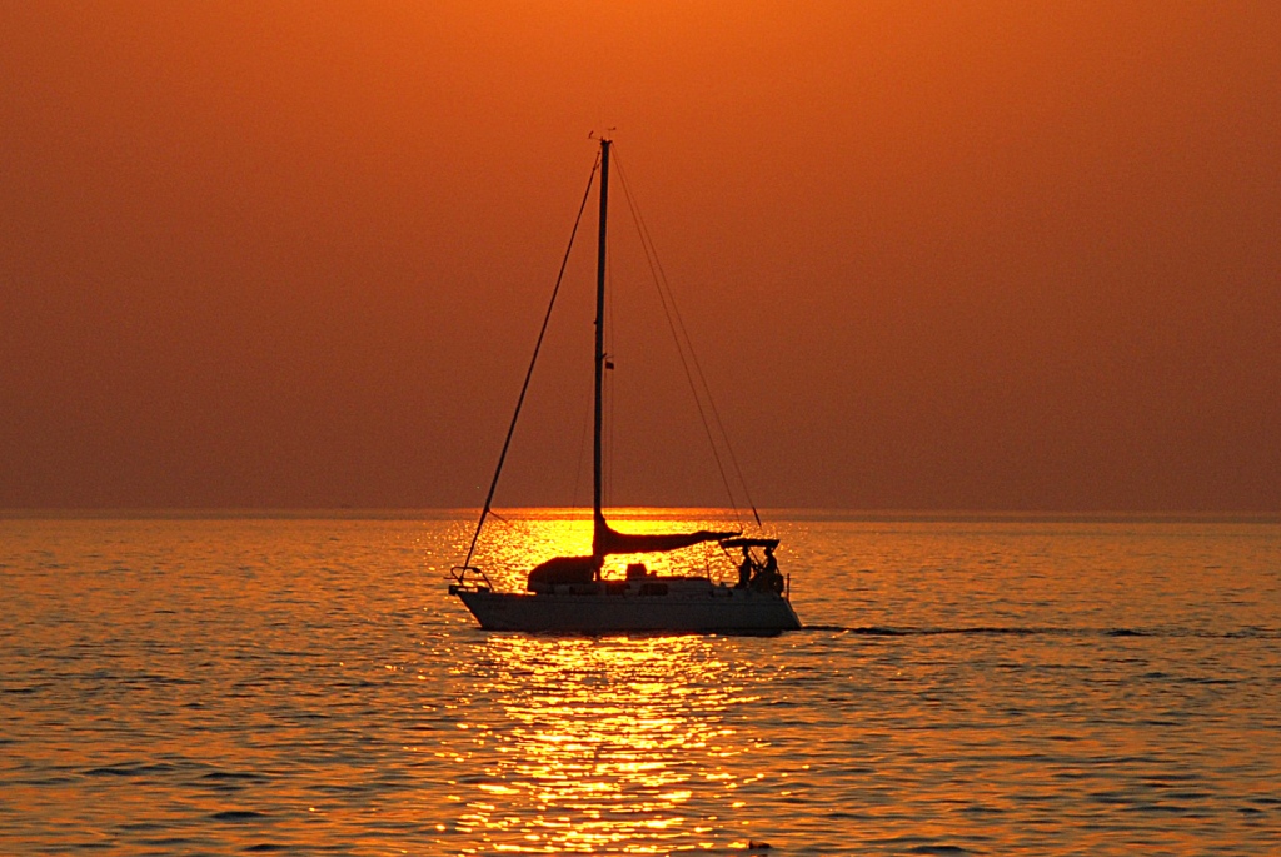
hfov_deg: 14.4
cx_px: 640
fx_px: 5076
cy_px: 428
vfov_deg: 9.7
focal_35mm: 142
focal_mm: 95
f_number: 8
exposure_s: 1/1000
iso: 200
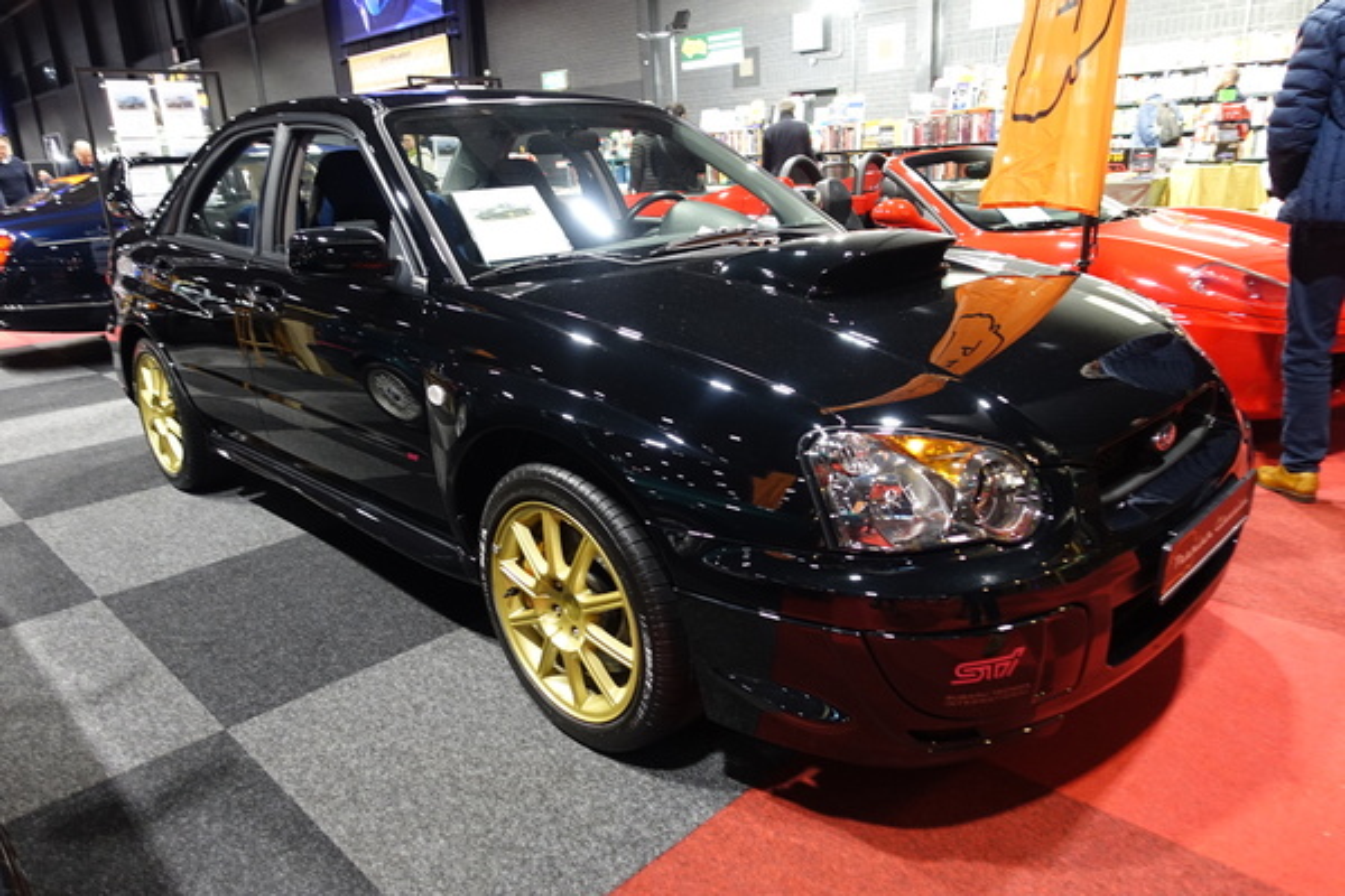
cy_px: 448
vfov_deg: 53.1
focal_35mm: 24
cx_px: 672
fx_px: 897
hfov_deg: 73.7
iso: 640
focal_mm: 8.8
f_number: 1.8
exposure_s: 1/30
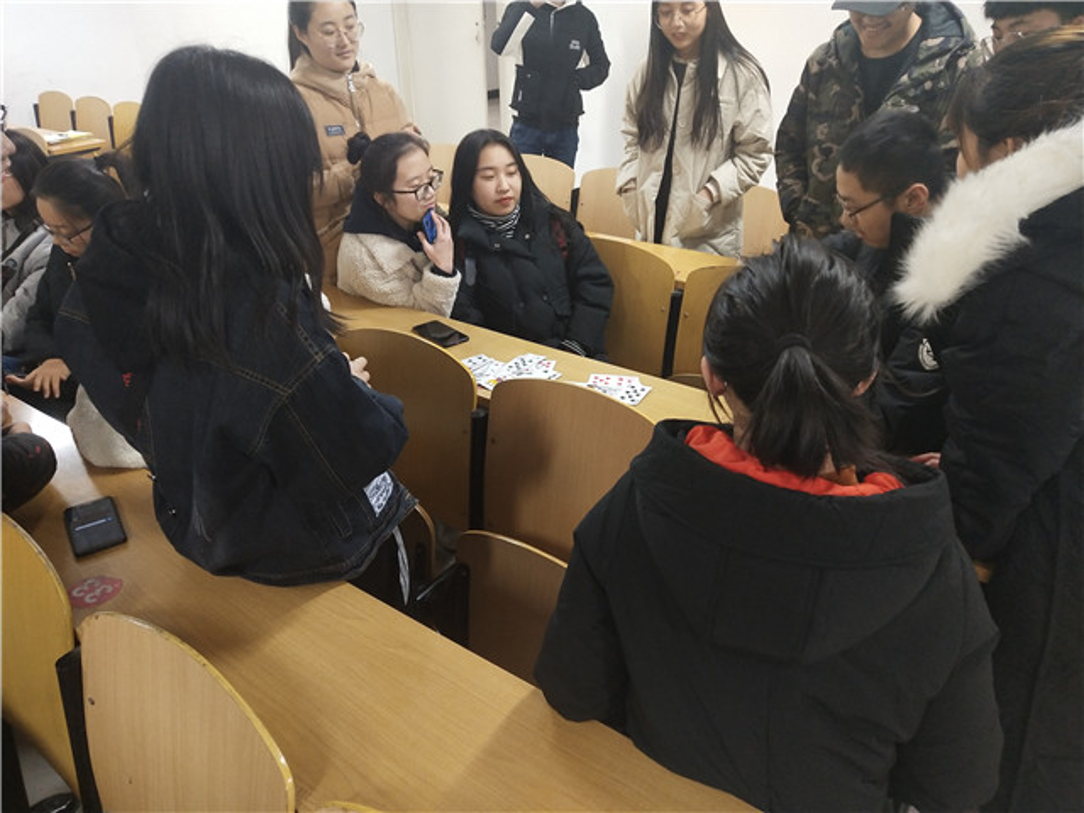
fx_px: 939
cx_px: 542
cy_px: 406
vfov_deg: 46.8
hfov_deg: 60.0
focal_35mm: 30
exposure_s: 1/50
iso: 483
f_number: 1.8
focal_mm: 3.95
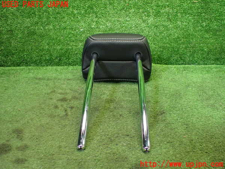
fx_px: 195
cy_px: 84
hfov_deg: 60.0
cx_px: 112
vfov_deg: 46.8
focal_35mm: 30
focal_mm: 5.4
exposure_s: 1/125
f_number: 2.3
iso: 800
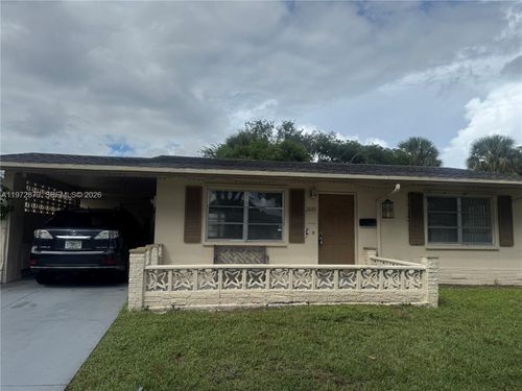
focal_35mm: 24
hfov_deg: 71.6
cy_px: 196
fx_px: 362
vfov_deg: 56.8
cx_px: 261
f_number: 1.78
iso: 80
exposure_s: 1/9009
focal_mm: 6.76
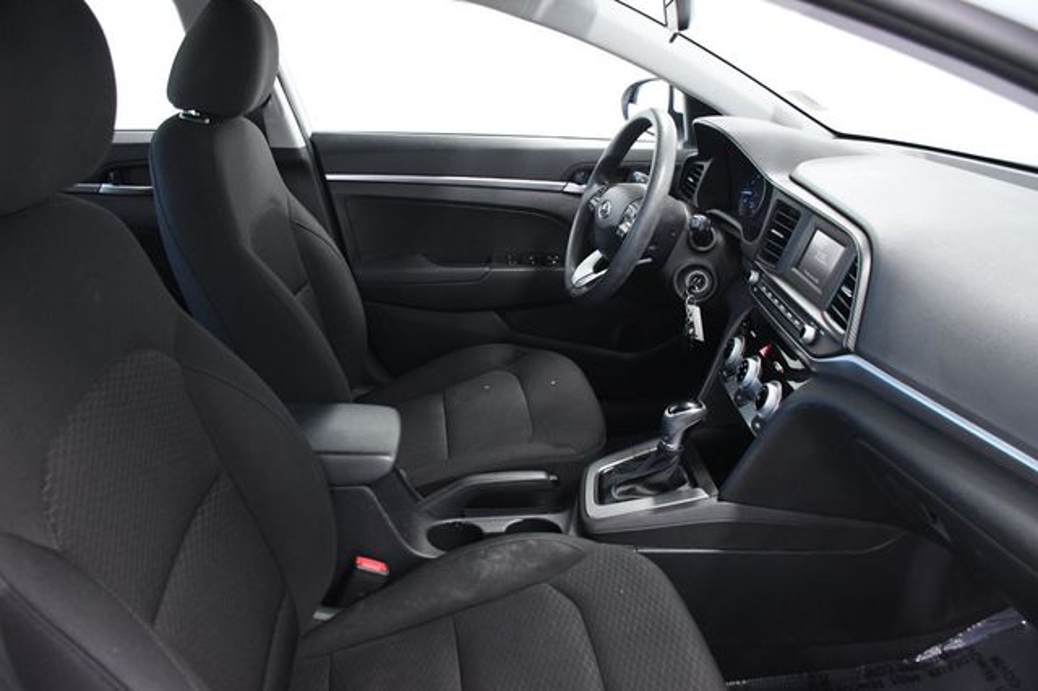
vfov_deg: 47.9
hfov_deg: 67.4
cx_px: 519
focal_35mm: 27
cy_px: 346
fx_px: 778
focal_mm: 18
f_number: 5
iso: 2500
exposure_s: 1/100
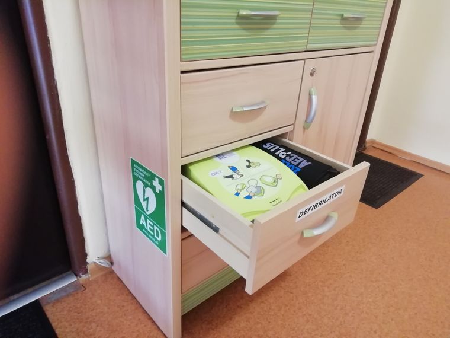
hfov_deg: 67.3
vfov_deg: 53.1
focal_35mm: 26
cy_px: 169
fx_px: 338
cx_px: 225
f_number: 2.2
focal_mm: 3.21
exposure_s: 1/16.7
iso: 400
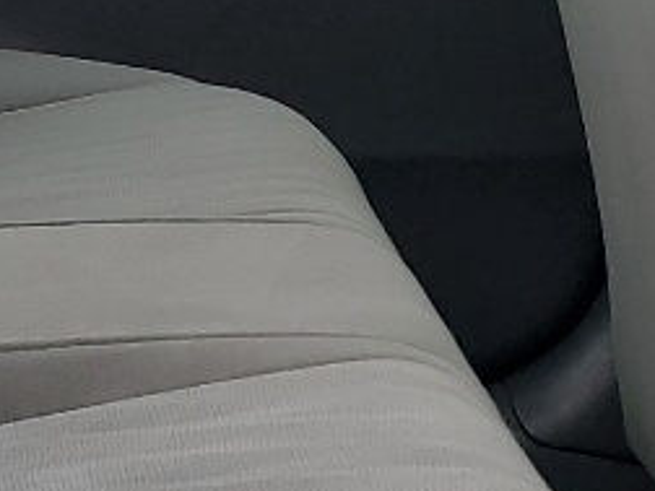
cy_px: 73
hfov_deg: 12.0
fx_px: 3122
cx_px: 351
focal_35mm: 165
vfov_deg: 9.0
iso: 50
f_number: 1.5
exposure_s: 1/833
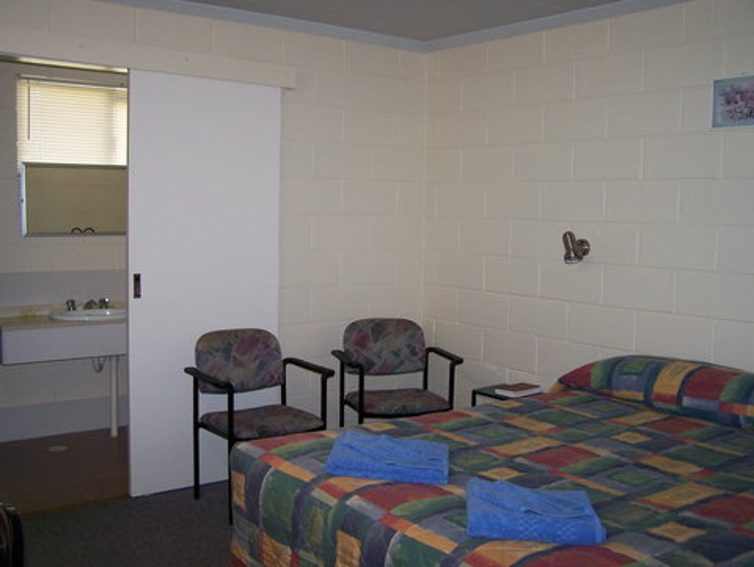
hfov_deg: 48.9
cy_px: 284
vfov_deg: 37.8
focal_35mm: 38
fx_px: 829
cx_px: 377
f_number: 2.8
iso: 160
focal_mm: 6.3
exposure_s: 1/60
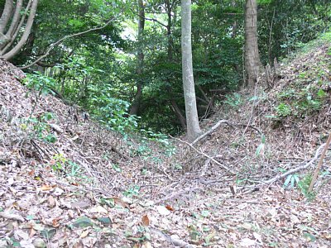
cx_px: 166
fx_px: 354
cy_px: 124
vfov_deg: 38.7
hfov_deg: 50.1
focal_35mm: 37
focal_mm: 7.7
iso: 200
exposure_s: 1/15
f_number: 2.8
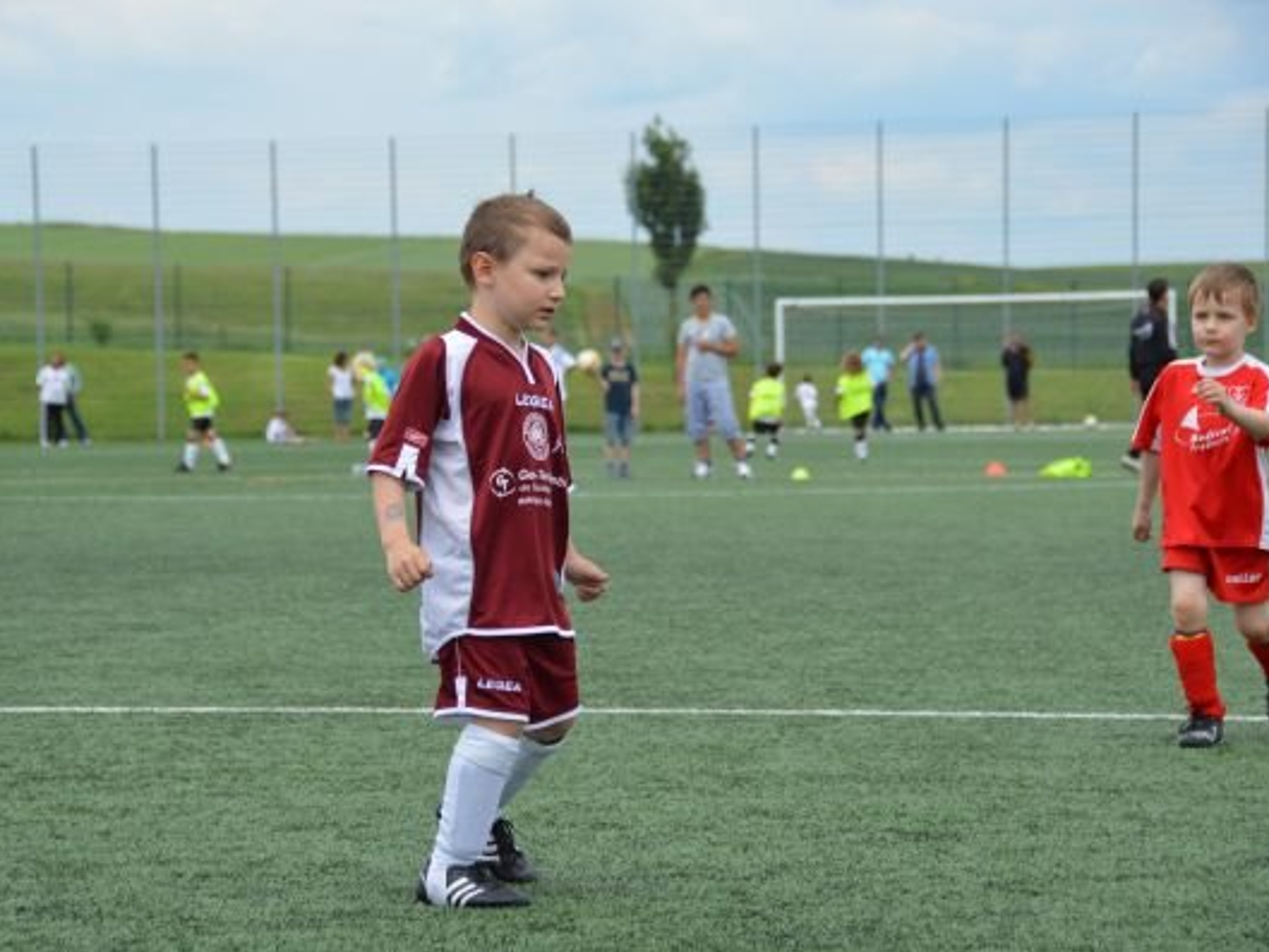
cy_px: 476
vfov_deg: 11.1
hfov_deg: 14.7
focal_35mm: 134
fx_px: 4913
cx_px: 583
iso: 400
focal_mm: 82
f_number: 5.6
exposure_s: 1/1600
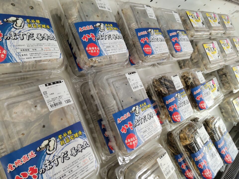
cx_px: 120
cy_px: 90
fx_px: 166
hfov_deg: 71.6
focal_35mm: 24
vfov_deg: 56.8
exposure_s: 1/60
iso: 208
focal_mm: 3.43
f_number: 2
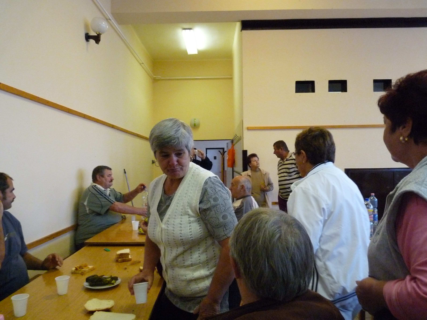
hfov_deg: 65.3
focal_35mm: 27
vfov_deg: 51.4
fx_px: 333
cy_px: 160
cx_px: 214
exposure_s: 1/60
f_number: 2.8
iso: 800
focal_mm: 4.8
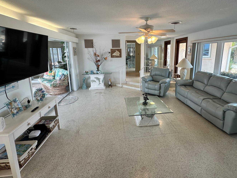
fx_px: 116
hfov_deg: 90.7
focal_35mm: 17
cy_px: 71
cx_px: 132
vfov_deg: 73.9
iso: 80
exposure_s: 1/120
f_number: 2.2
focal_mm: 2.22
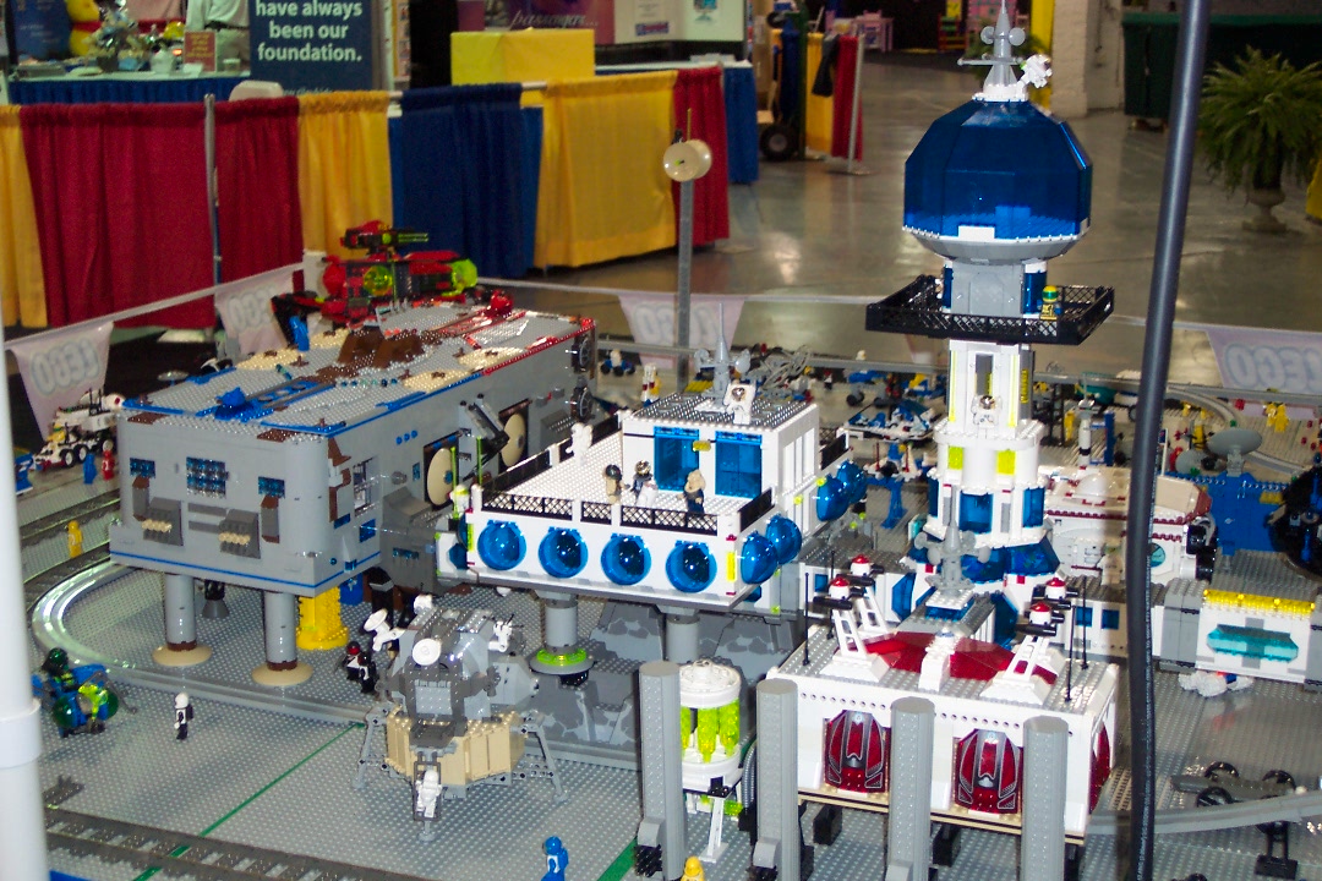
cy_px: 440
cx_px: 661
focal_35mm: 51
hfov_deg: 38.9
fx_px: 1873
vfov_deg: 26.5
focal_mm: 10.7
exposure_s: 1/45
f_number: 3.4
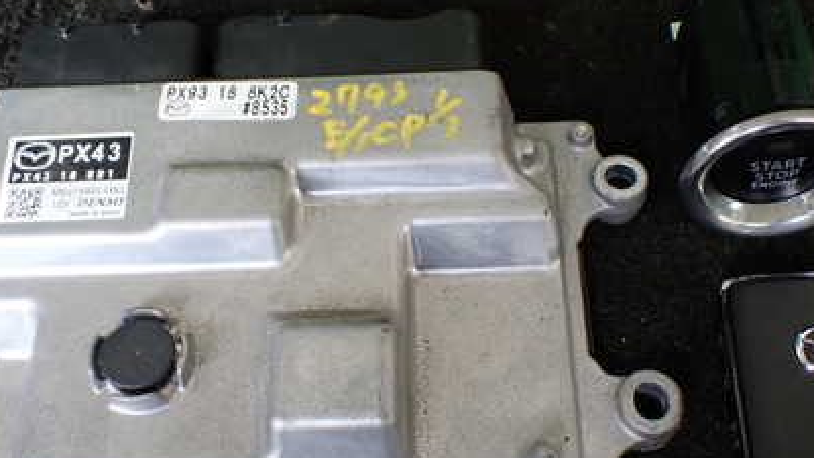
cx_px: 372
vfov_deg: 24.4
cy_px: 256
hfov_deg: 42.1
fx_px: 1058
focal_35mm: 49
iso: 250
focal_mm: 5.4
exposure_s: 1/125
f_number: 2.3
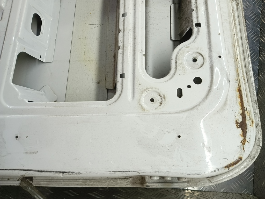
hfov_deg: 73.9
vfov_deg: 58.9
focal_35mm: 23
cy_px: 100
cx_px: 132
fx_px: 176
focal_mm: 4.11
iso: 146
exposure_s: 1/100
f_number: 1.6
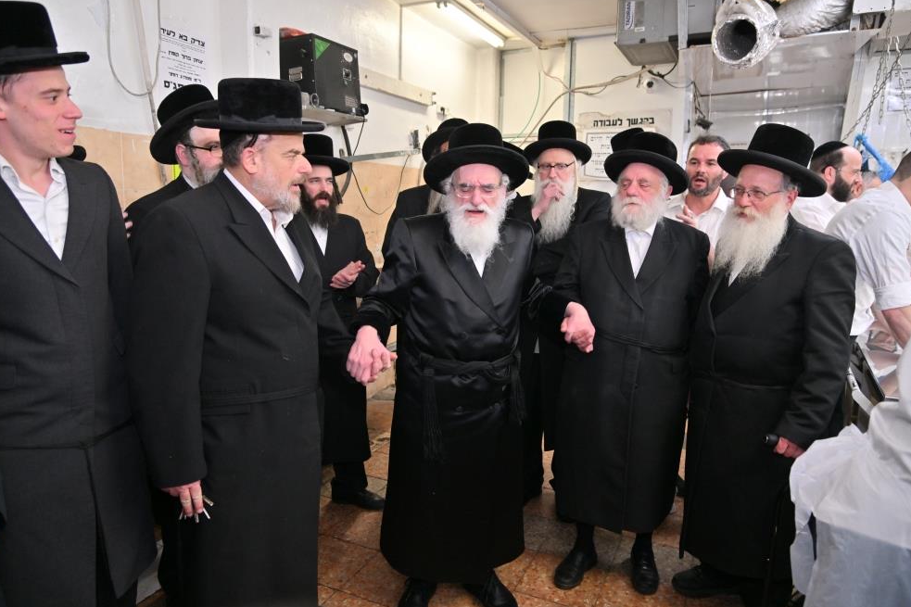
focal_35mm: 25
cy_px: 292
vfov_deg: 51.3
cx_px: 450
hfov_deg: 71.5
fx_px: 632
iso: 800
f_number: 4
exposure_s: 1/160
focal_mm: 24
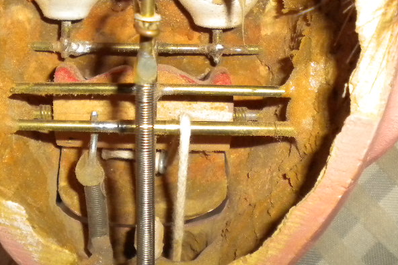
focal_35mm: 63
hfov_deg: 31.6
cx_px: 124
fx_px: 696
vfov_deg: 21.1
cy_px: 34
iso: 400
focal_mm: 6.3
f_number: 3.1
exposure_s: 1/30
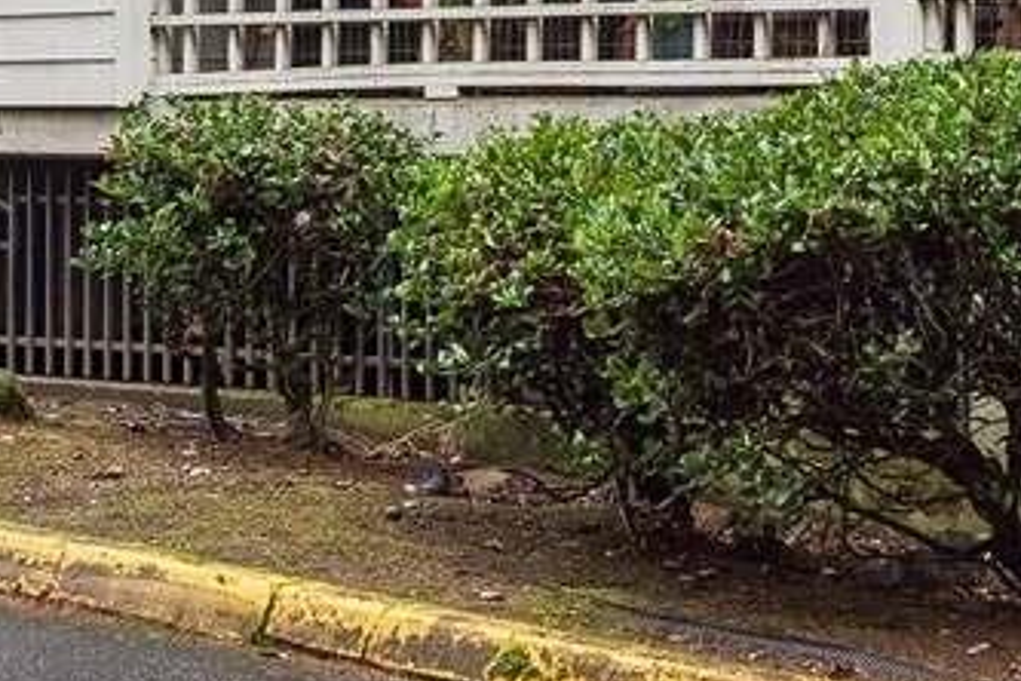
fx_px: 3460
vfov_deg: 10.2
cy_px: -756
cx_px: 977
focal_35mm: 122
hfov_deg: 16.5
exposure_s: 1/15
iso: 200
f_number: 8
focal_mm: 24
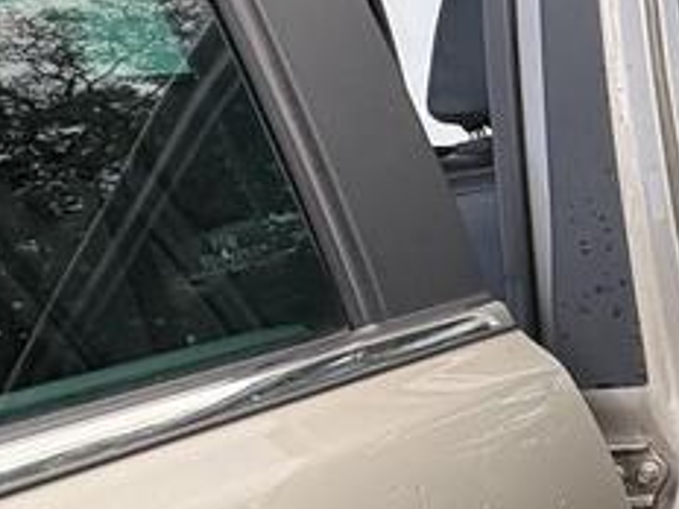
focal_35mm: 54
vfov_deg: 27.0
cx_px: 1182
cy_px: 275
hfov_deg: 22.7
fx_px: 1059
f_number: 2.2
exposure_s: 1/193
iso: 64
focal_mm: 2.22
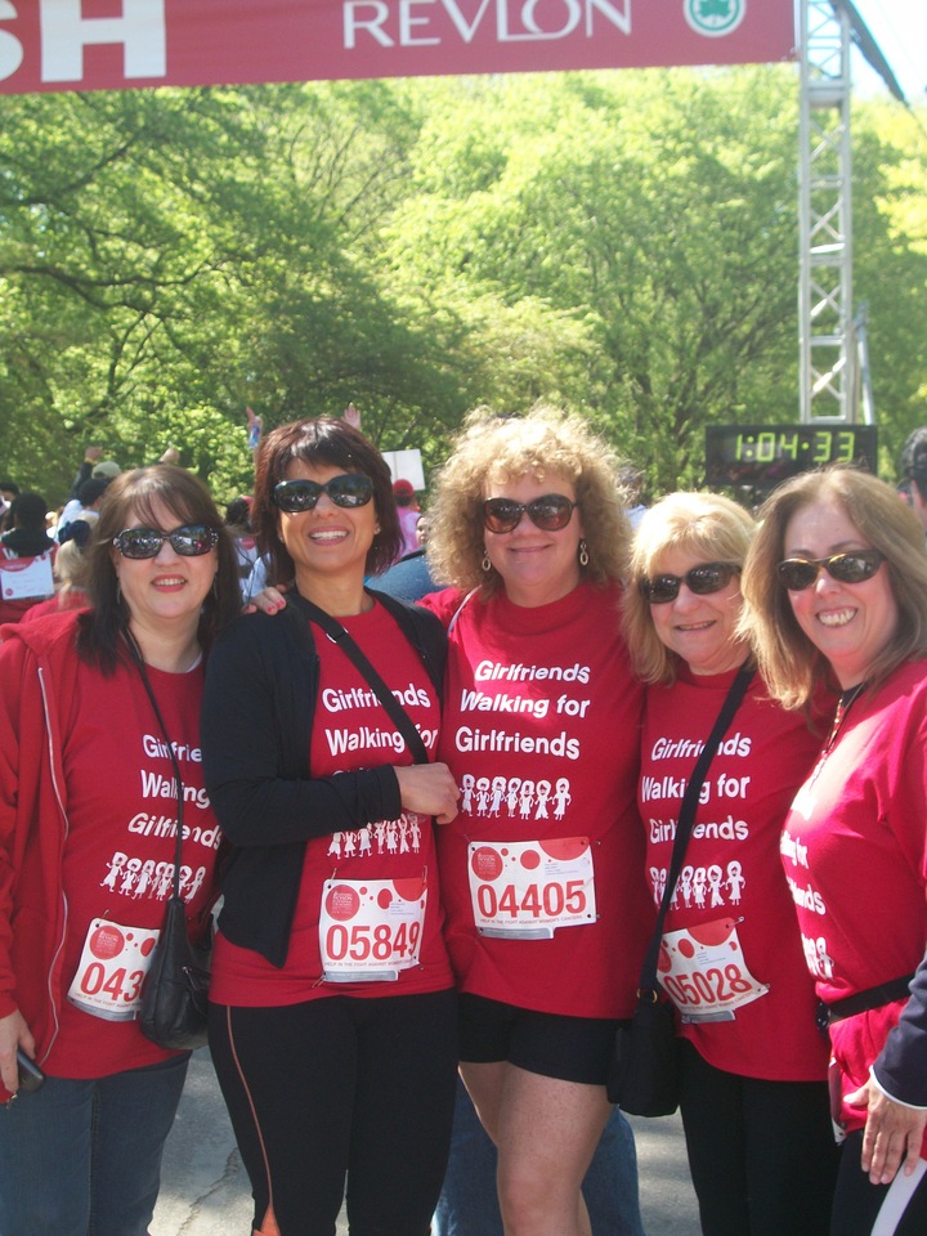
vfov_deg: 35.5
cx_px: 464
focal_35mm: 54
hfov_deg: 27.0
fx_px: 1928
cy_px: 618
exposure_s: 1/125
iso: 80
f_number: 4
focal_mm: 9.7
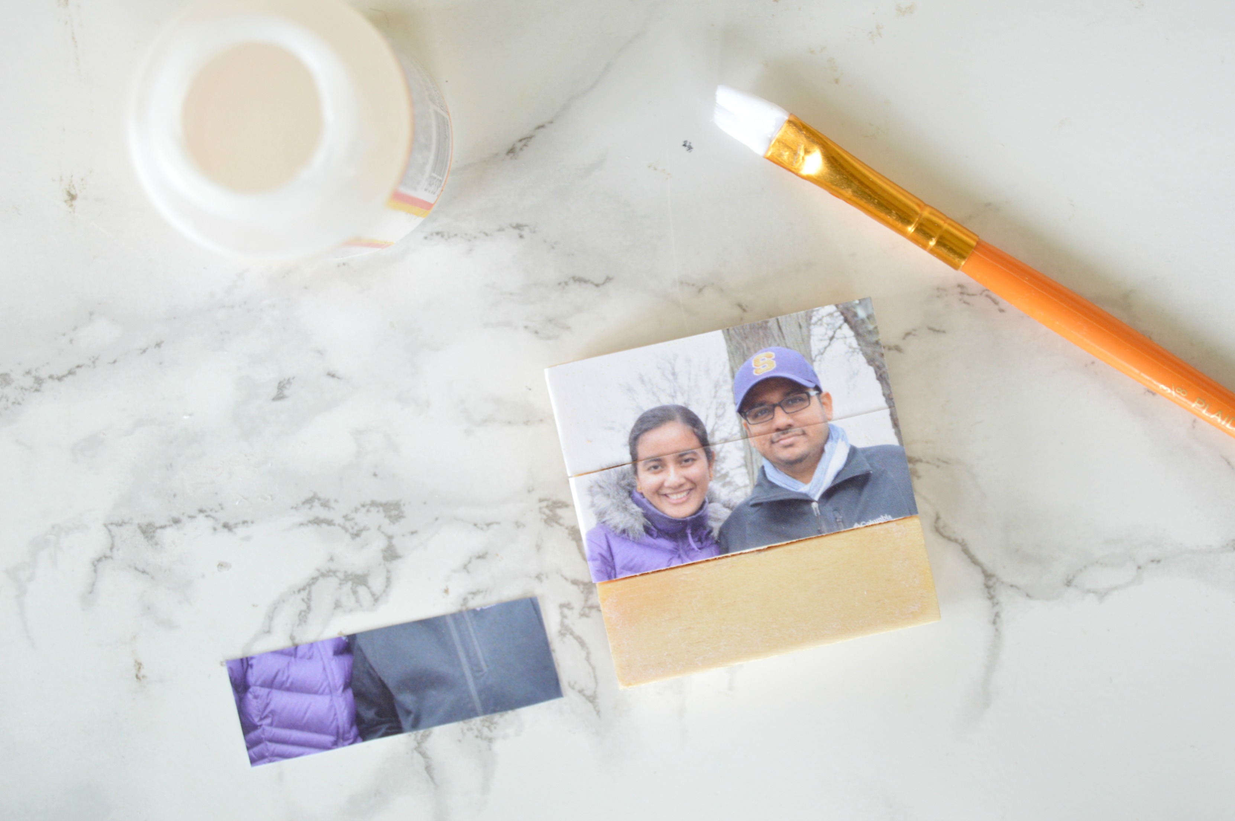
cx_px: 618
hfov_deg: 24.6
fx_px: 2828
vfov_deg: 16.5
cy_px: 410
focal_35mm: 82
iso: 400
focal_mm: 55
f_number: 7.1
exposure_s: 1/13
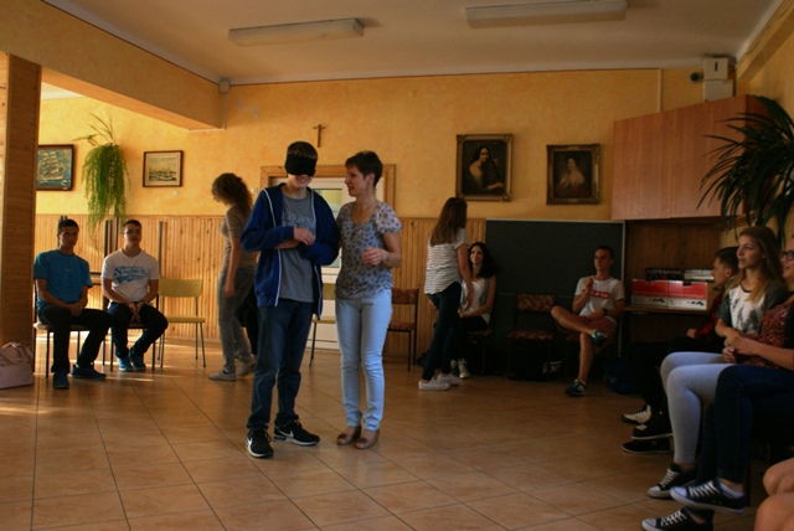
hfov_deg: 61.9
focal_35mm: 30
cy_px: 266
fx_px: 662
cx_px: 397
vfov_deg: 43.7
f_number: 5.6
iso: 400
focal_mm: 20
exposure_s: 1/60
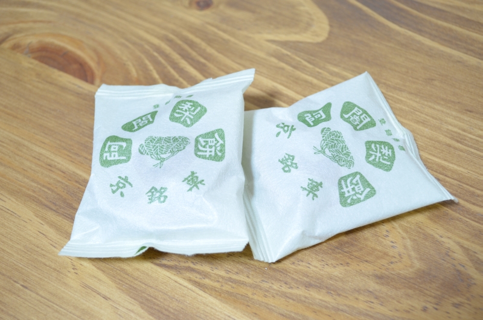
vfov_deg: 28.0
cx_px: 242
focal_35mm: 48
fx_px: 643
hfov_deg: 41.2
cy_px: 160
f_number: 4.8
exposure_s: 1/6
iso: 250
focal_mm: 32
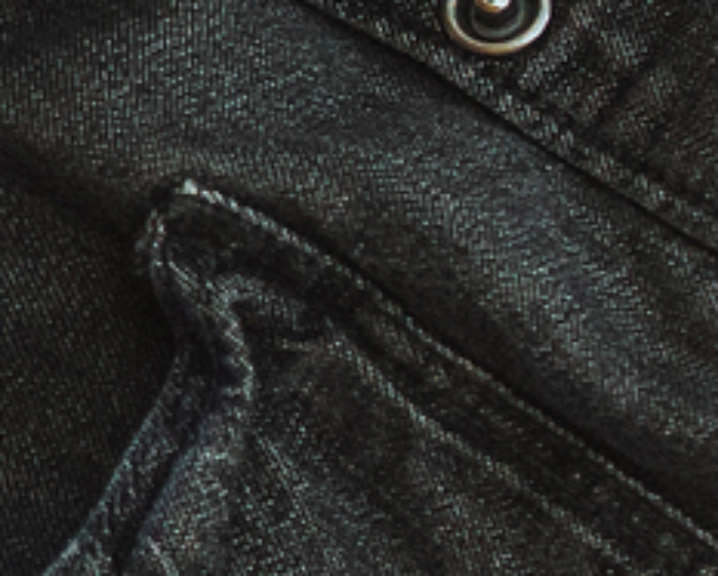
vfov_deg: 4.5
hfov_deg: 5.0
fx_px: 7255
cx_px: 2997
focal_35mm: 341
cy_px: 283
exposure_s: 1/125
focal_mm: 26
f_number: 2.8
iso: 640
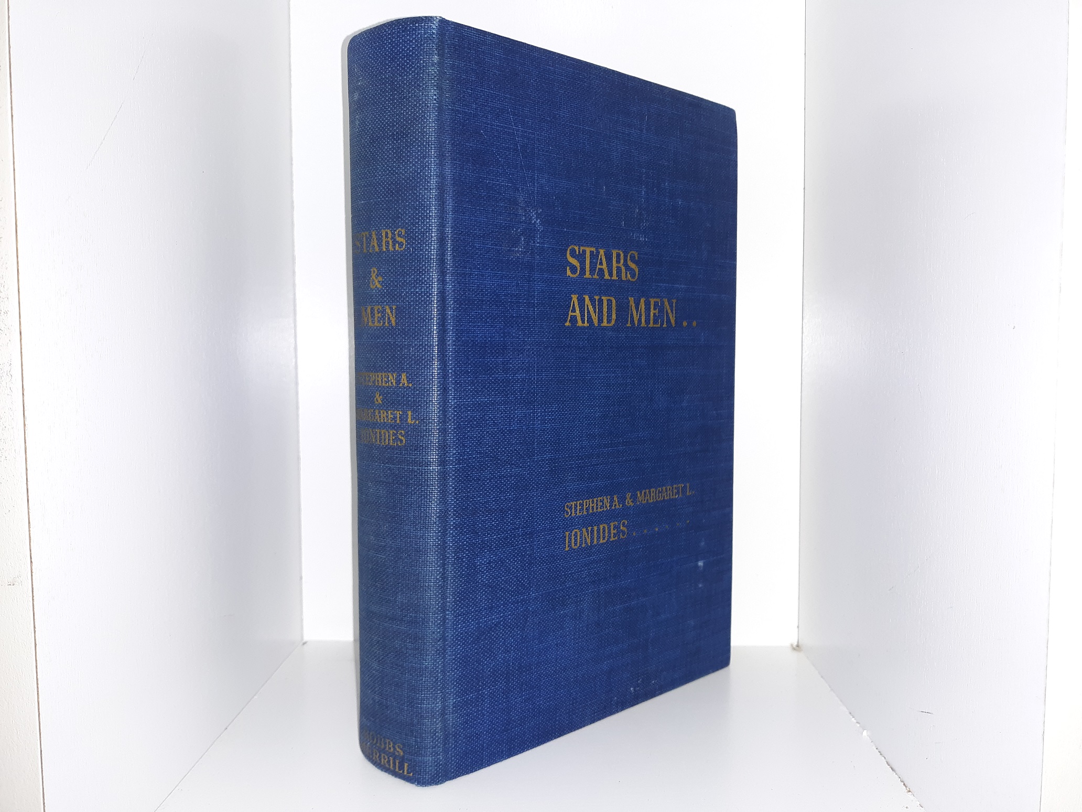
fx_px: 875
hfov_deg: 63.4
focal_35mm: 28
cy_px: 406
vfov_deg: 49.7
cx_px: 541
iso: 50
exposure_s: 1/60
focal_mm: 3.7
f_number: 1.7
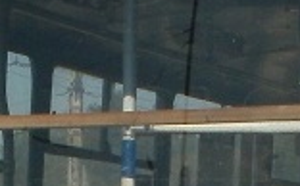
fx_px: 2400
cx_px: 137
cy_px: 219
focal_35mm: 294
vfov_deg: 4.4
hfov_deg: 7.2
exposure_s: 1/1000
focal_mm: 6.3
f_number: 5.6
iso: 100
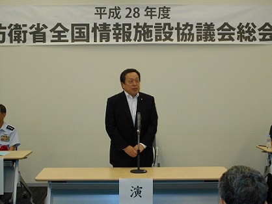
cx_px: 136
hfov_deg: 29.8
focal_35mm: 65
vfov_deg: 22.6
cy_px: 102
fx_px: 511
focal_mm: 11.6
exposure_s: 1/60
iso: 400
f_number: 5.3
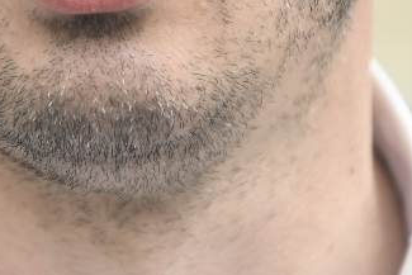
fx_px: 11415
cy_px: -148
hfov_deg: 2.1
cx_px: -115
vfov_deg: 1.4
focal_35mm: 997
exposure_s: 1/640
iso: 200
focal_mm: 200
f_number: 2.8
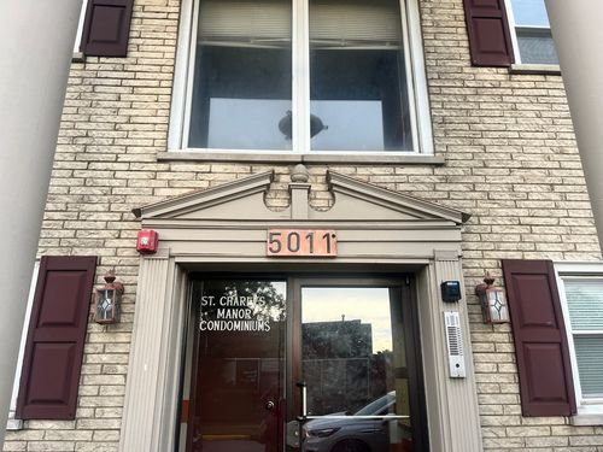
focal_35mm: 26
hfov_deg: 67.3
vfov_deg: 53.1
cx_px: 302
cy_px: 226
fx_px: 453
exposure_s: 1/121
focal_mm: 5.1
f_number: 1.6
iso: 64
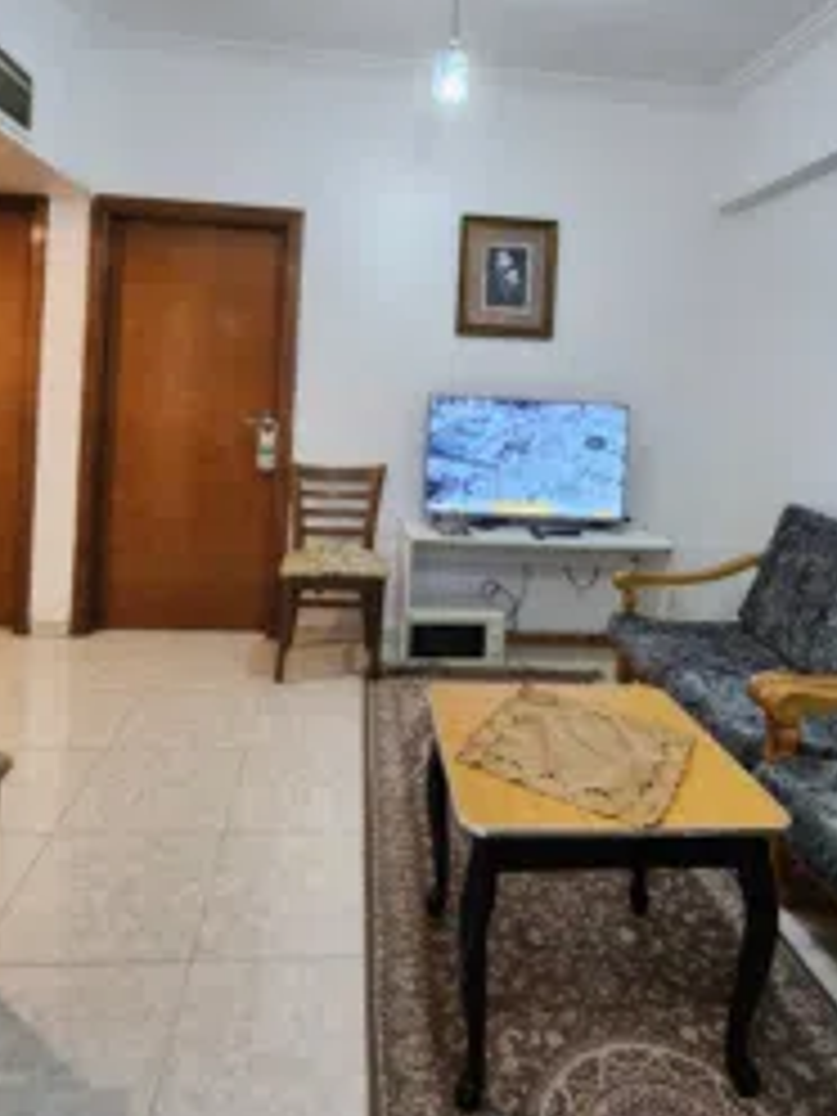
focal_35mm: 21
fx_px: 677
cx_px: 423
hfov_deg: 63.4
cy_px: 410
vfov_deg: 77.4
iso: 500
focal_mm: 2.2
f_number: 2.2
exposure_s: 1/33.3
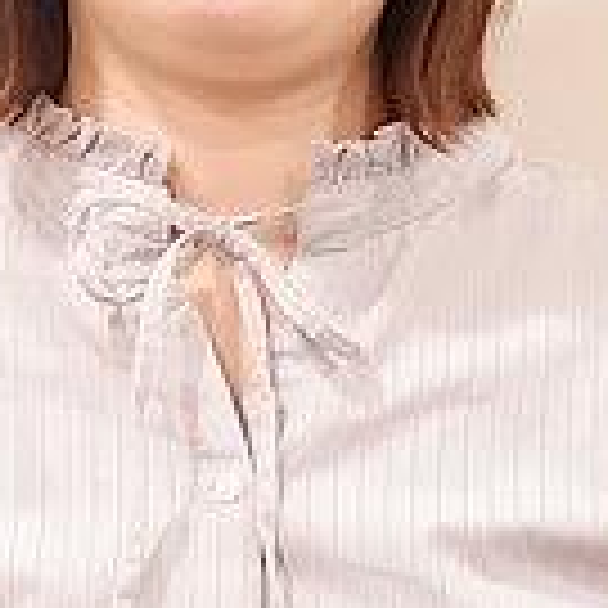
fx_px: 2961
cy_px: -32
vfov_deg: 11.6
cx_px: 239
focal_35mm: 149
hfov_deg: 11.7
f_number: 5
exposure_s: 1/50
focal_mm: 35.3
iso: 3200
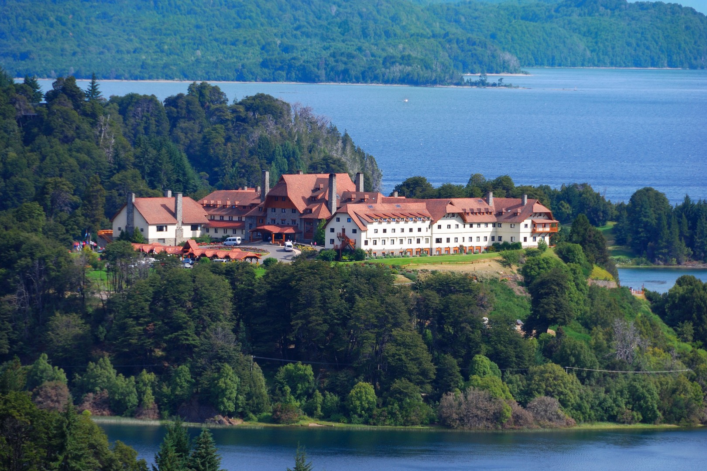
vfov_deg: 4.6
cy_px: 236
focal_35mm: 300
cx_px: 354
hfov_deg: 6.9
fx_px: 5891
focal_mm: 200
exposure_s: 1/200
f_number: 8
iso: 100
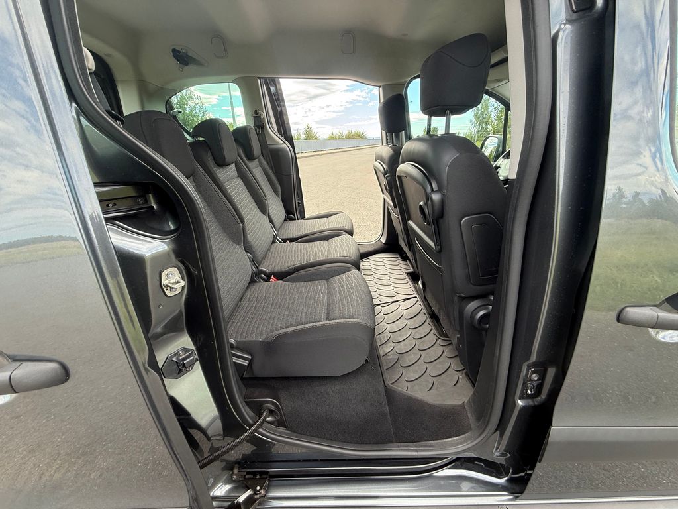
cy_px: 254
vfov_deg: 85.7
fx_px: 274
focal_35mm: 14
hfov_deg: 102.1
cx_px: 339
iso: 64
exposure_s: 1/135
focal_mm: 2.22
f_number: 2.2
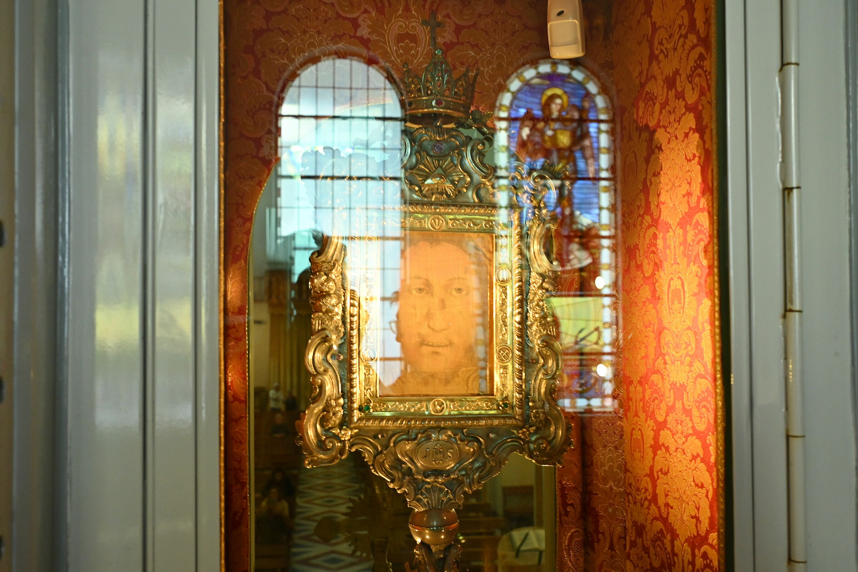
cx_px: 429
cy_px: 286
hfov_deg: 53.1
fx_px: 858
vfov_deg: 36.9
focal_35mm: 36
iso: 1250
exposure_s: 1/30
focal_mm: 24
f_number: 4
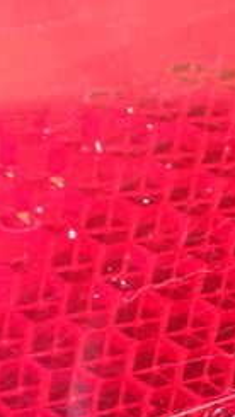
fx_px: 885
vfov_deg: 26.1
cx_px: 371
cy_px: 328
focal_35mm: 80
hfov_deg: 14.0
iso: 800
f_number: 2.3
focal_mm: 5.4
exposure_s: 1/60
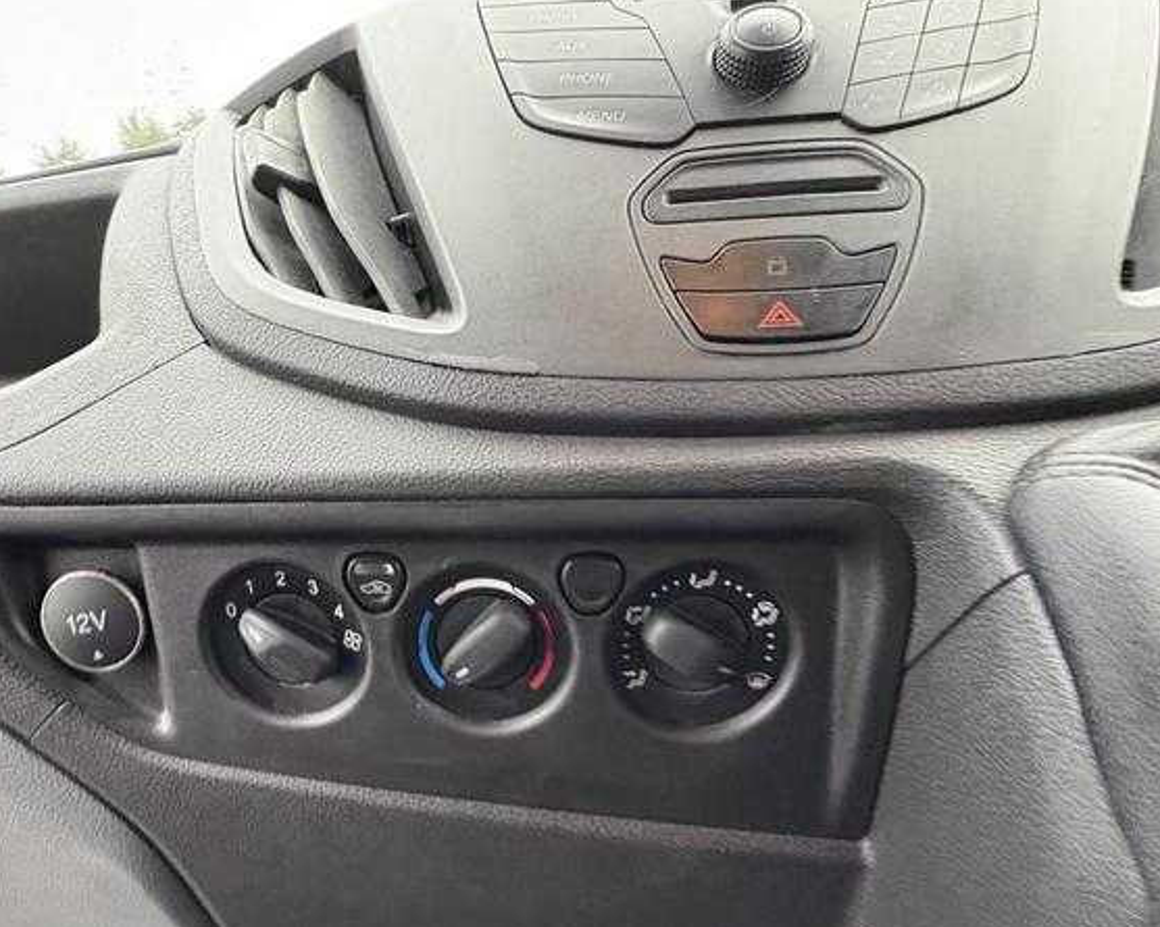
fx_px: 755
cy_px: 623
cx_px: 477
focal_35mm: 22
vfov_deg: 61.5
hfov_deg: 74.4
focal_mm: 2.22
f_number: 2.2
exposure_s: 1/60
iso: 800
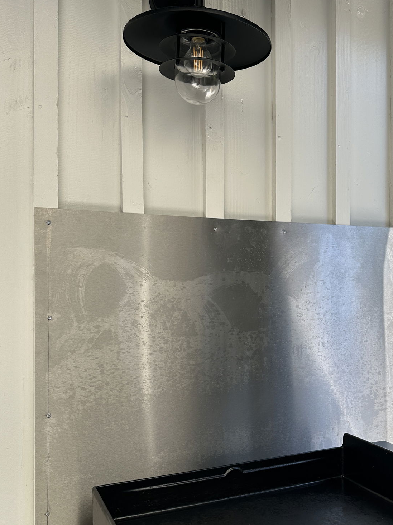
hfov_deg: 40.0
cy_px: 274
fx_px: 530
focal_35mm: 35
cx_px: 271
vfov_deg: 52.6
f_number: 1.78
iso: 80
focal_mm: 6.86
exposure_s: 1/704
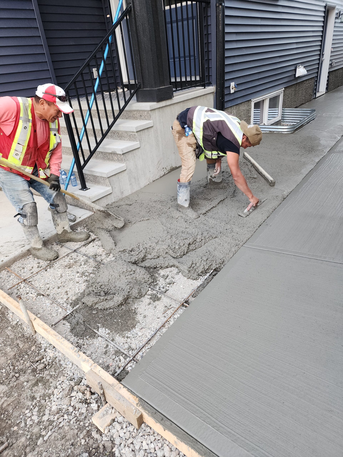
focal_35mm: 23
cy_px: 228
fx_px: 304
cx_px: 172
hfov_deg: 58.9
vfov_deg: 73.9
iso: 160
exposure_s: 1/180
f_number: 1.8
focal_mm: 6.4
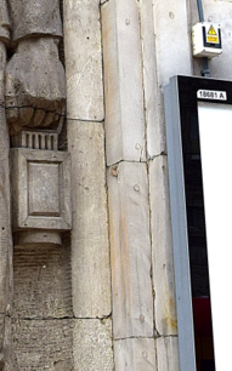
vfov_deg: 21.2
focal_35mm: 96
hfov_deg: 13.2
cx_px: -63
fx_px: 972
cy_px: 39
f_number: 10
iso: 400
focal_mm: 24
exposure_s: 1/250
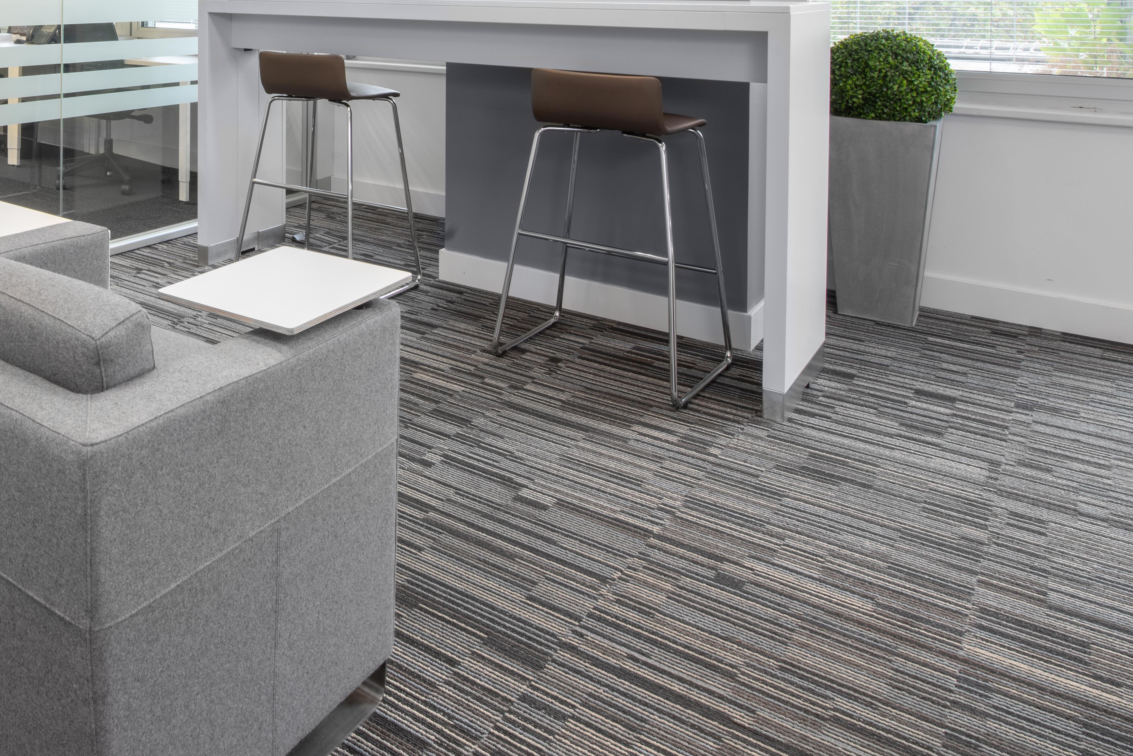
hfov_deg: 55.9
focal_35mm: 30
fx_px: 944
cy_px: 80
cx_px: 173
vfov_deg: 40.5
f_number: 16
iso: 100
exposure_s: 1.3
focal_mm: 15
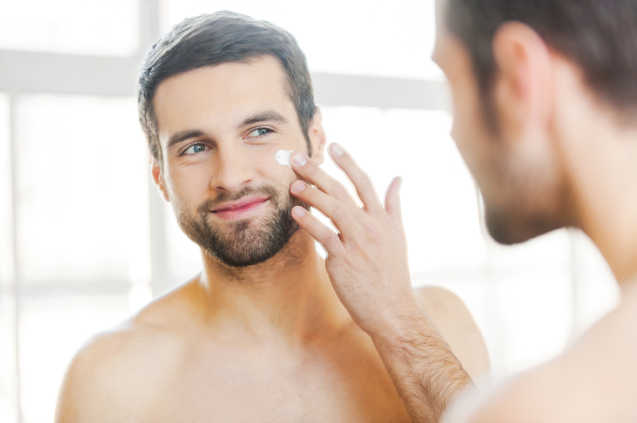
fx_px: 1520
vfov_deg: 15.9
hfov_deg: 23.7
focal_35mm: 86
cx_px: 318
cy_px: 212
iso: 400
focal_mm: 86
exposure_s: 1/80
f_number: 2.8
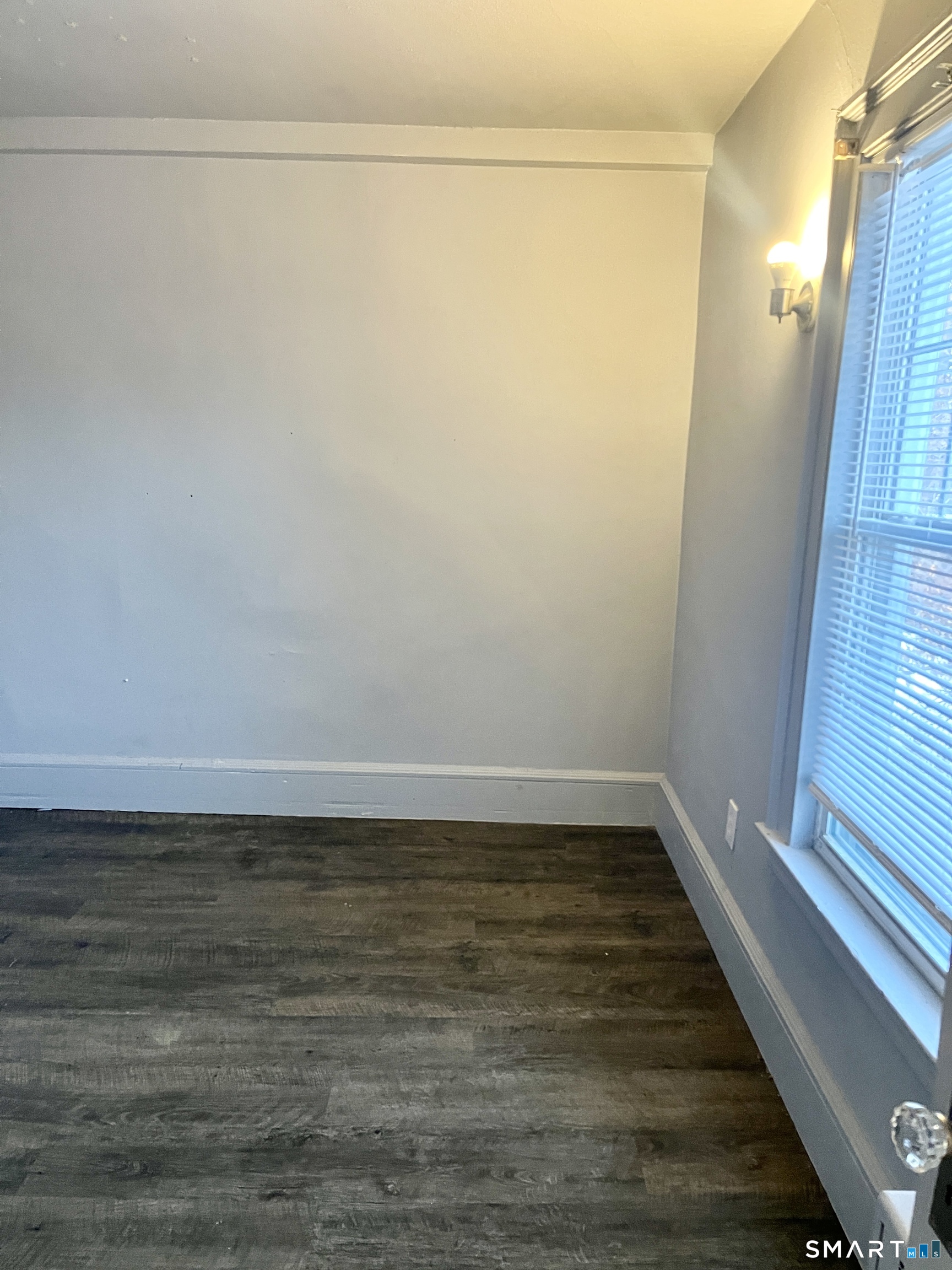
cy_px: 635
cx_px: 476
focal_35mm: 25
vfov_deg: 69.4
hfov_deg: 54.9
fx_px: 917
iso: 640
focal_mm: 5.1
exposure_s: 1/40
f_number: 1.6
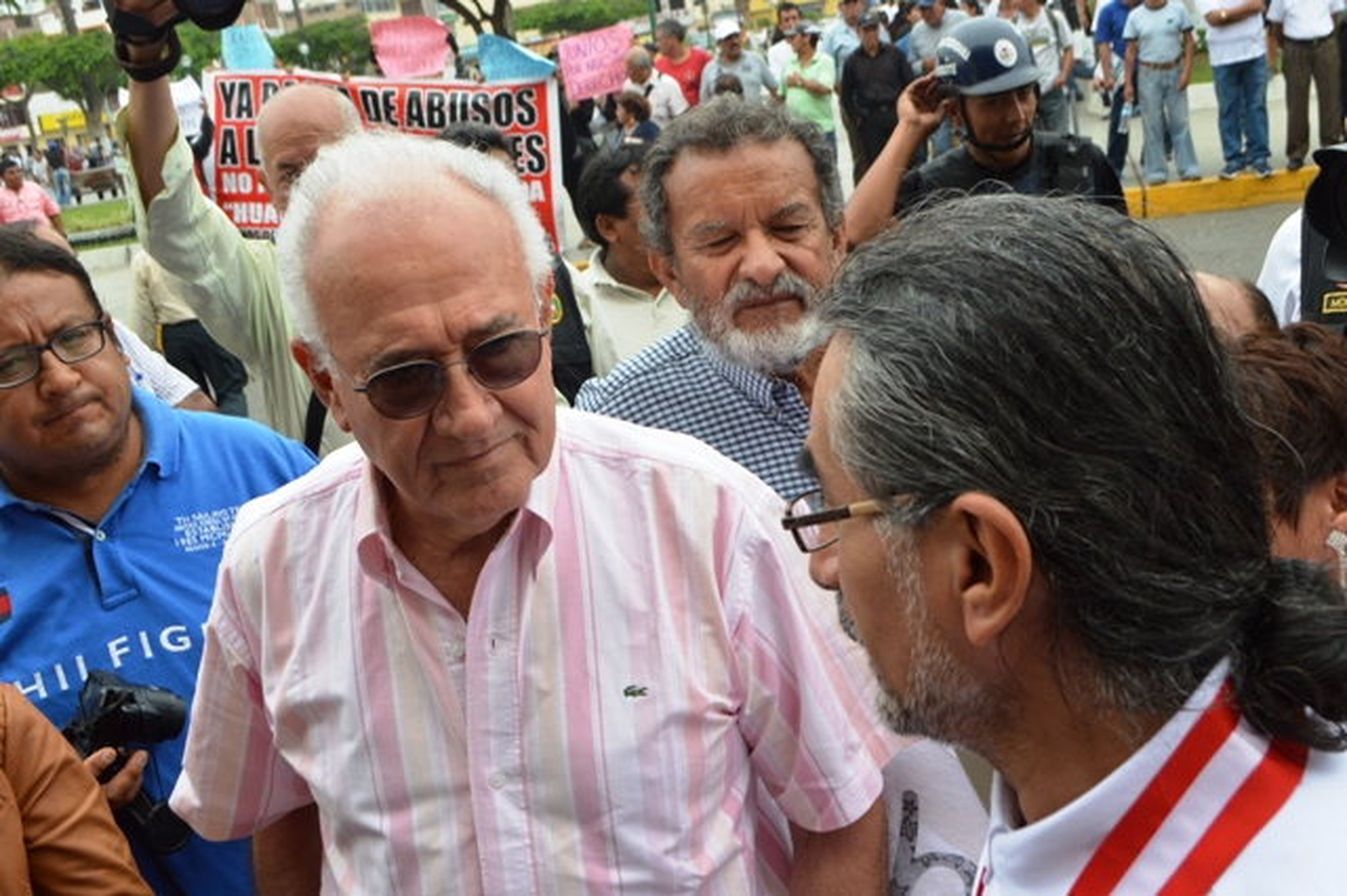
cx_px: 674
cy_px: 448
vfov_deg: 31.9
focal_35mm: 42
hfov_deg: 46.4
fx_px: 1571
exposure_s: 1/500
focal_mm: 28
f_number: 11
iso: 800
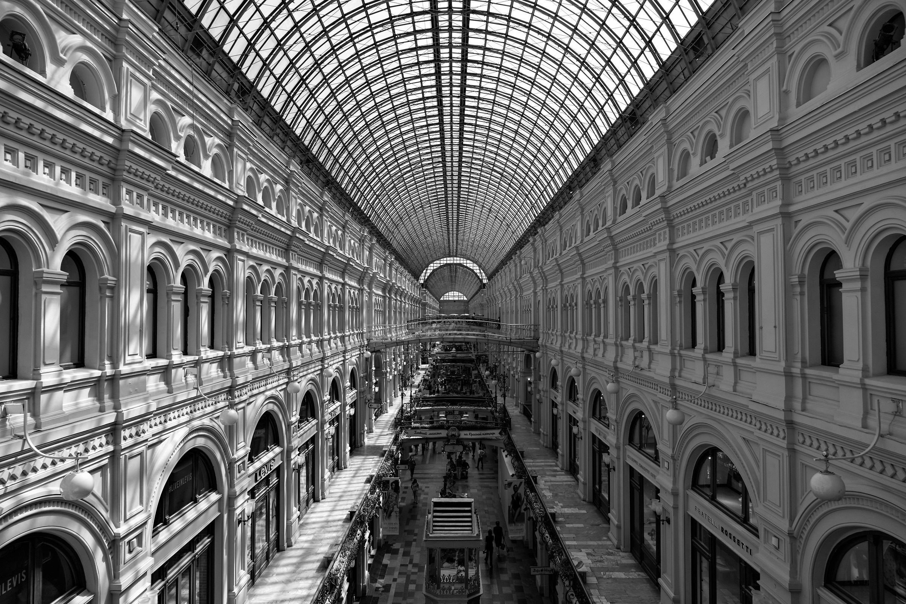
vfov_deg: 53.1
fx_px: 604
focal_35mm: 24
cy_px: 302
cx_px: 453
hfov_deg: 73.7
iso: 100
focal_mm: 24
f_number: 6.3
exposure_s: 1/250
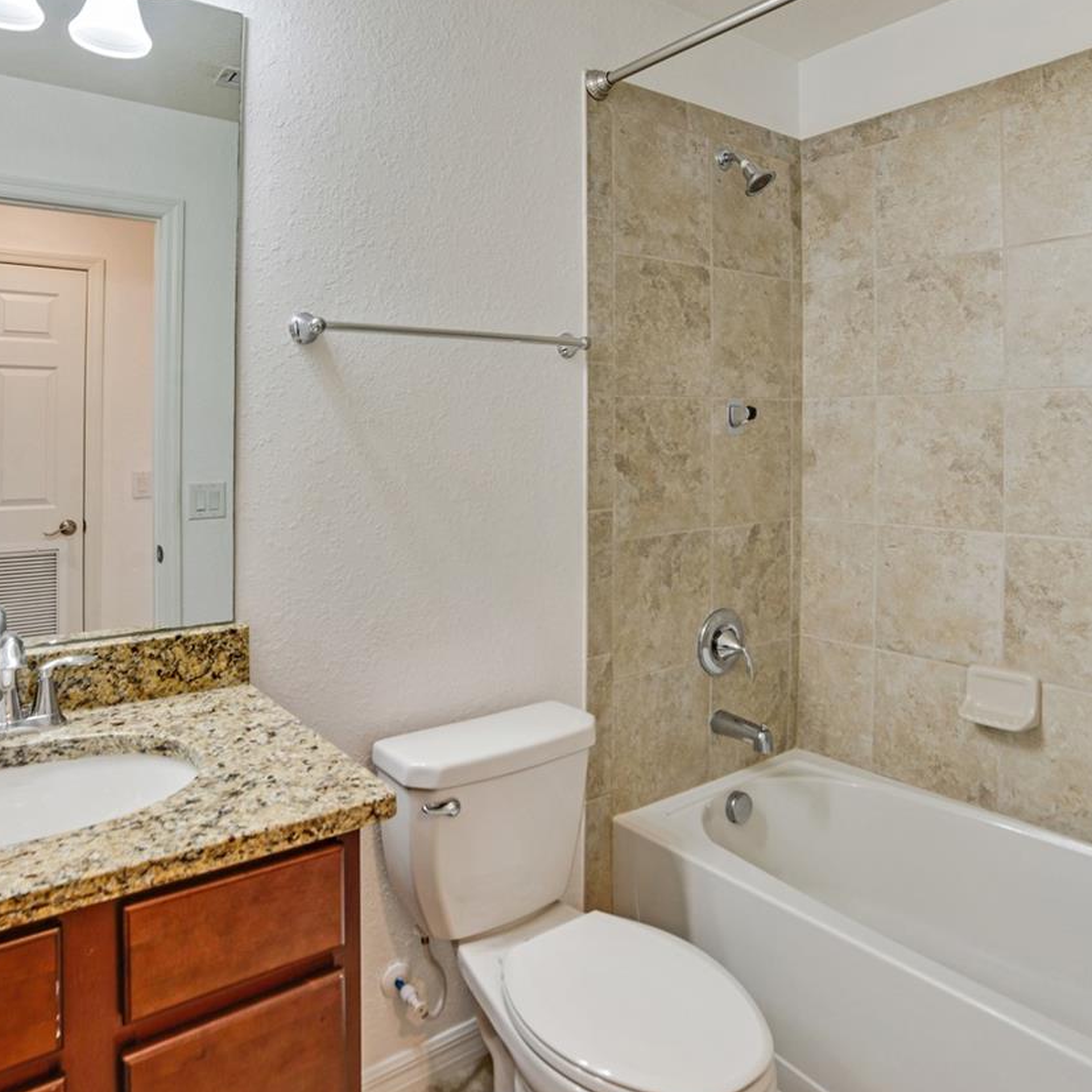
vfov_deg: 66.8
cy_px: 457
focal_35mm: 23
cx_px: 534
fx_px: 821
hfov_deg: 67.3
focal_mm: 14
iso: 160
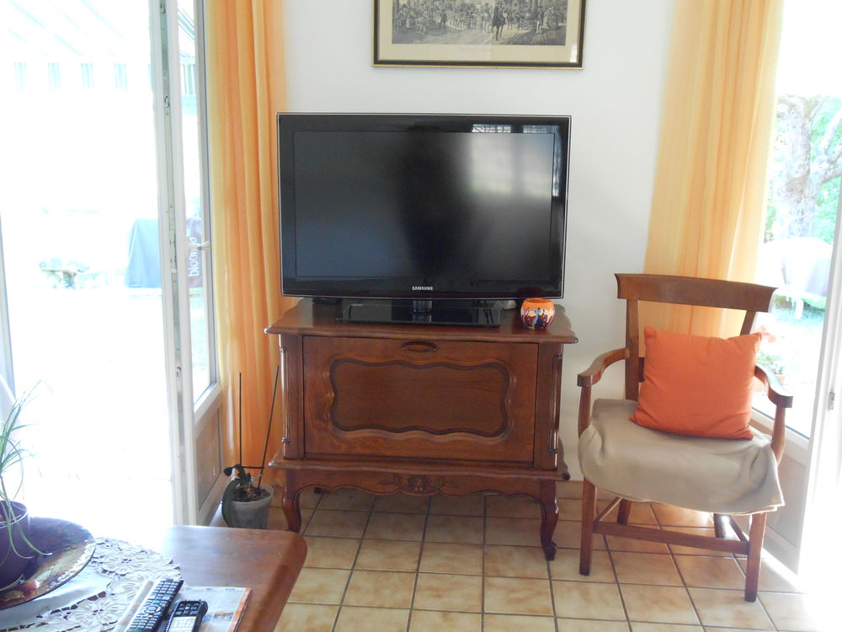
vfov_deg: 41.8
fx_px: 827
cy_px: 316
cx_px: 421
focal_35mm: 34
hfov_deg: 54.0
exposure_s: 1/20
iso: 400
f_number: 3.9
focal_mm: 6
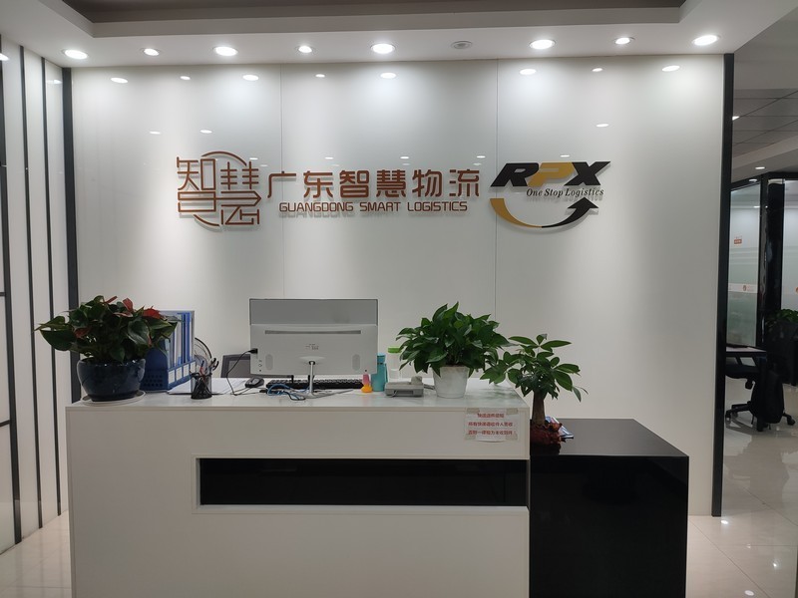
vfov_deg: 54.9
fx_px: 576
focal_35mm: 25
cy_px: 299
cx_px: 399
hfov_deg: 69.4
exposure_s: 1/33
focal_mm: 5.96
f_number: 1.75
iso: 163
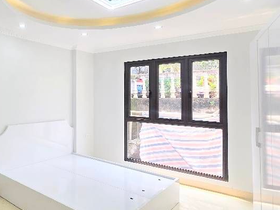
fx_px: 202
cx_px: 44
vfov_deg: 54.8
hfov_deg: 61.7
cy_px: 93
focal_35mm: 25
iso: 50
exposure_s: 1/105
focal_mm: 2.2
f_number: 2.2
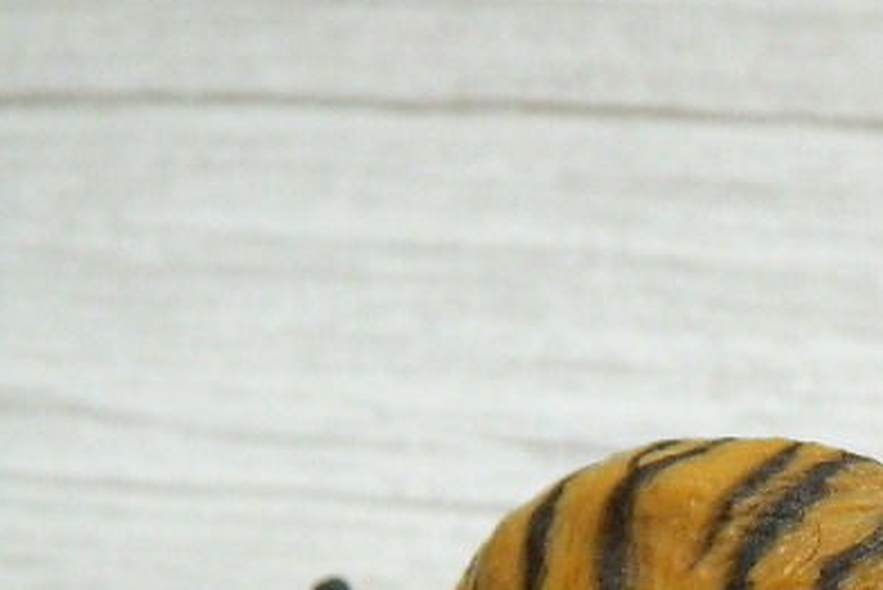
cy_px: 831
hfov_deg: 20.3
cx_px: 1018
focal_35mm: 95
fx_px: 2332
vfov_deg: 13.7
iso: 400
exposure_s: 1/100
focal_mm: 6.2
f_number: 3.3
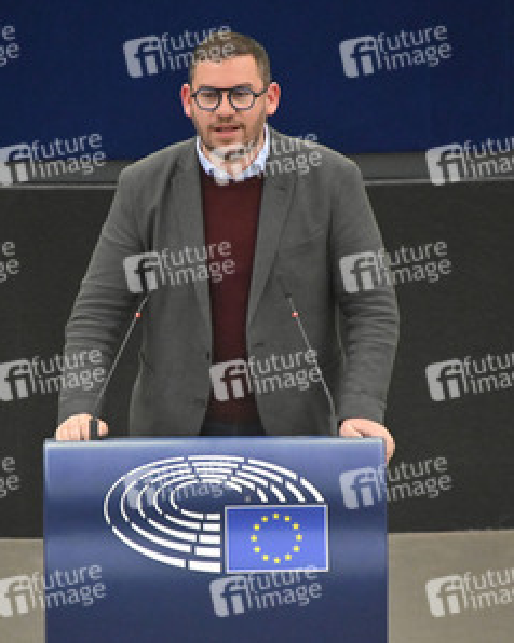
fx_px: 13496
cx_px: 207
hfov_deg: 2.2
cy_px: 322
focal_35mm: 709
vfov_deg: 2.7
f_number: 6.3
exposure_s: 1/400
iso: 6400
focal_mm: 500
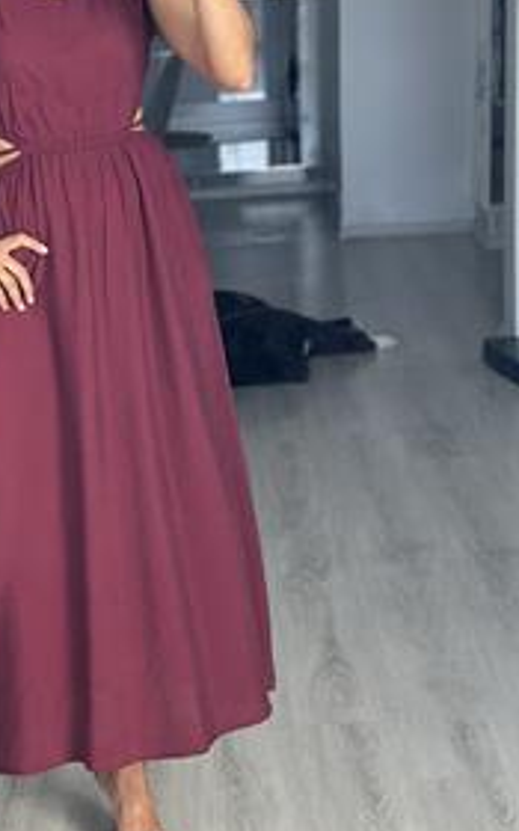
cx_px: 42
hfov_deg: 14.1
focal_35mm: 92
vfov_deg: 22.5
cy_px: 288
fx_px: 2082
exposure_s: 1/133
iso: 125
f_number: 1.78
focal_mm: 6.86
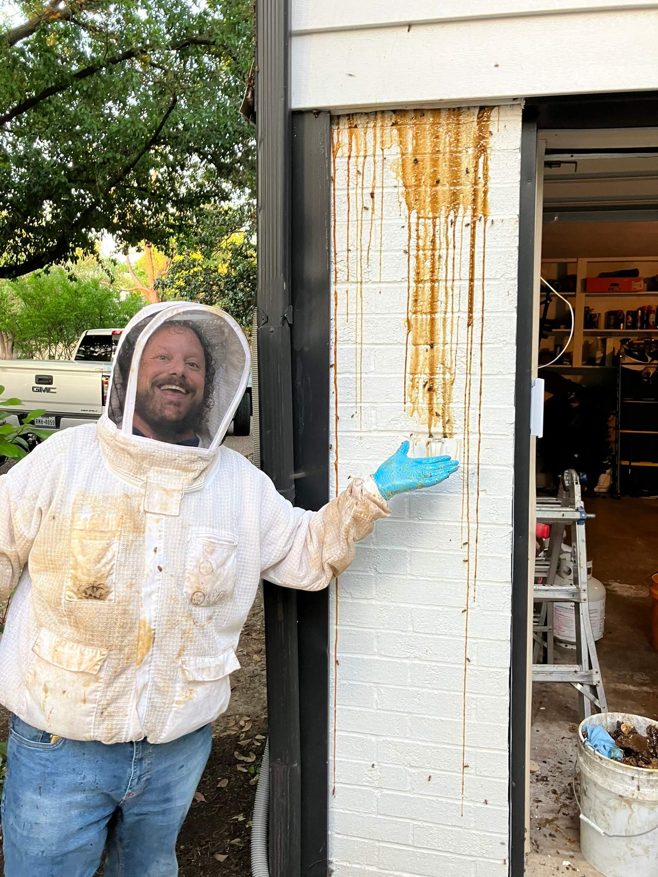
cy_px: 438
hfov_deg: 49.7
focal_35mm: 28
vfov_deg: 63.4
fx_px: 710
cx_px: 329
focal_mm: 3.99
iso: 80
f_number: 1.8
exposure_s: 1/75
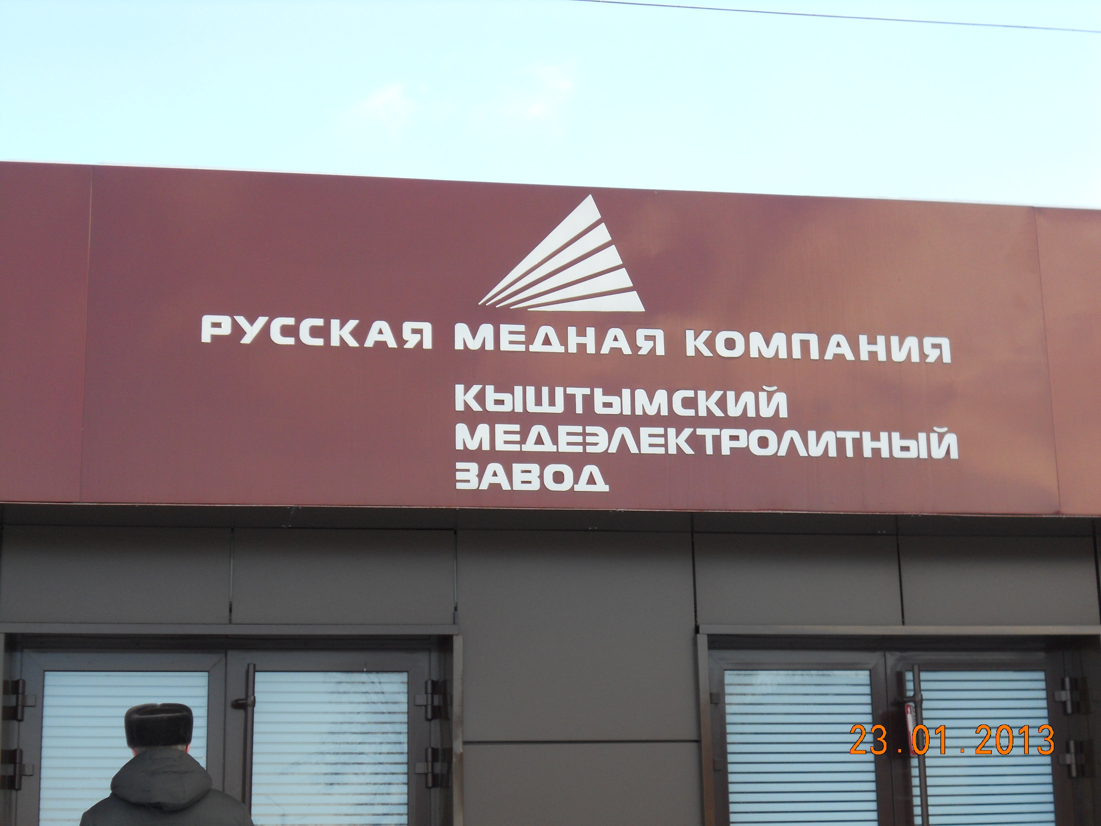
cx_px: 550
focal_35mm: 65
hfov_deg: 29.8
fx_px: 2067
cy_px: 413
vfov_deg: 22.6
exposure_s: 1/100
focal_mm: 11.7
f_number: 5.3
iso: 80
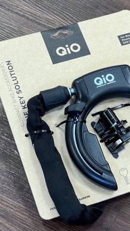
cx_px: 96
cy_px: 116
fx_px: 693
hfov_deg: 10.7
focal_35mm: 113
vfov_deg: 18.9
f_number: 2.8
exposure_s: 1/50
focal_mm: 9
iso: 250
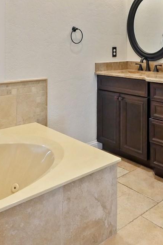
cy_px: 54
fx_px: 245
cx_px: 88
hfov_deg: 36.8
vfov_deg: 50.3
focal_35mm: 36
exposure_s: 1/60
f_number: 4
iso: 1250
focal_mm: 7
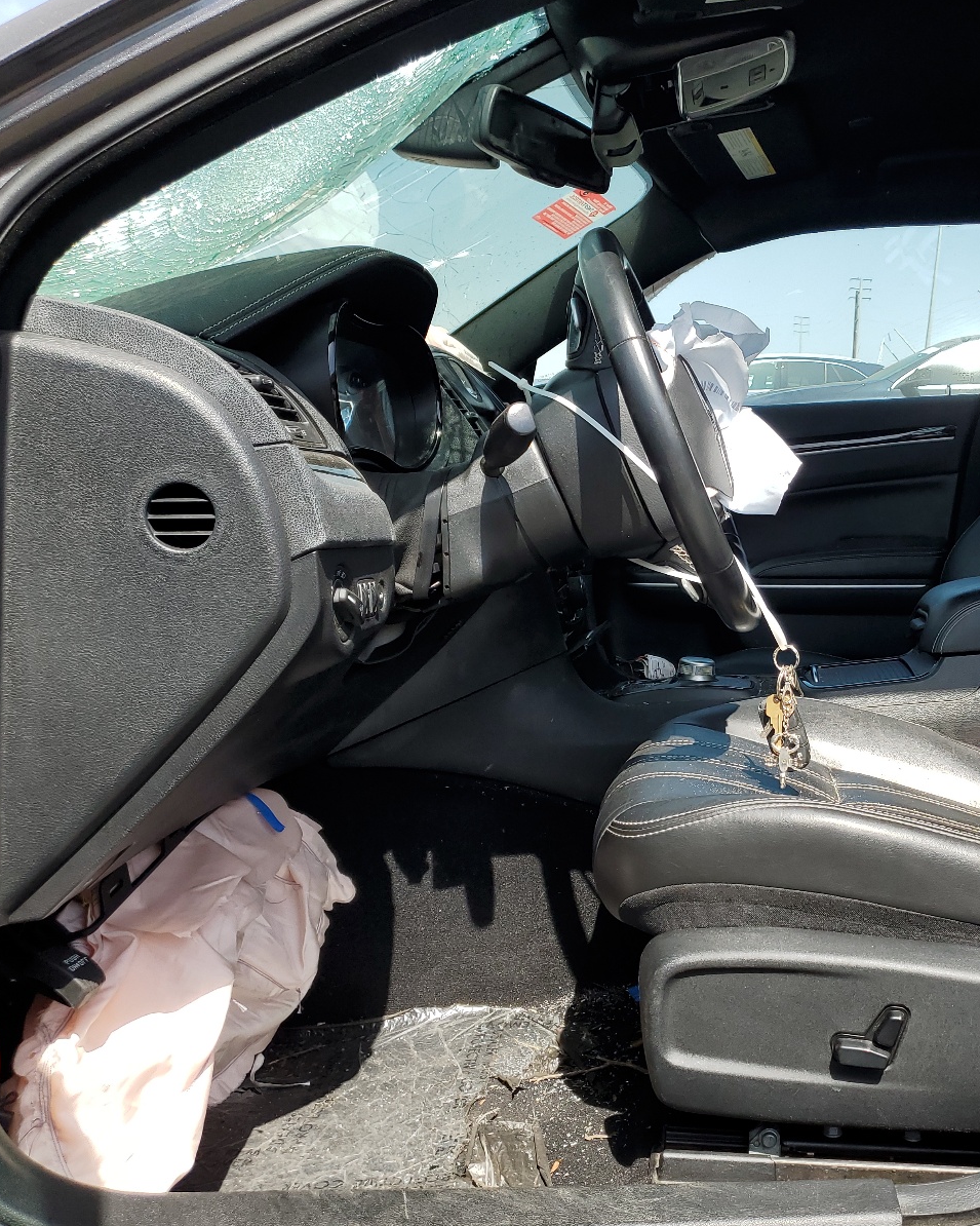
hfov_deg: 41.7
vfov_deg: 52.8
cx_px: 765
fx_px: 1233
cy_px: 611
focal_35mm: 34
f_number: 1.5
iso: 50
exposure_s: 1/1250
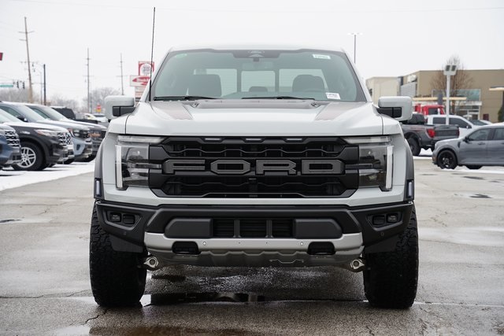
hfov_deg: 27.7
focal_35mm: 73
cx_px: 252
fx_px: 1022
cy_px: 168
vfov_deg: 18.7
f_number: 6.3
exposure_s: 1/80
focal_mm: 73
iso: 100
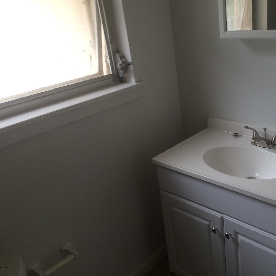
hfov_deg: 46.3
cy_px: 135
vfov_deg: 47.2
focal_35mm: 35
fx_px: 316
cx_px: 188
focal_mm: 4.15
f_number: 2.2
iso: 40
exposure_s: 1/30
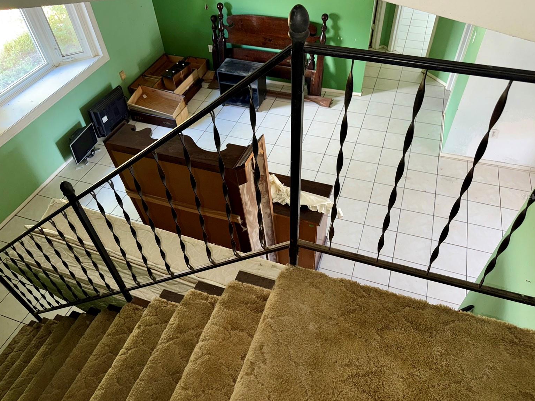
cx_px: 276
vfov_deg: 54.9
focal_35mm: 25
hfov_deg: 69.4
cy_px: 197
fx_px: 386
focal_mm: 6.76
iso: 80
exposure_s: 1/36
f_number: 1.78
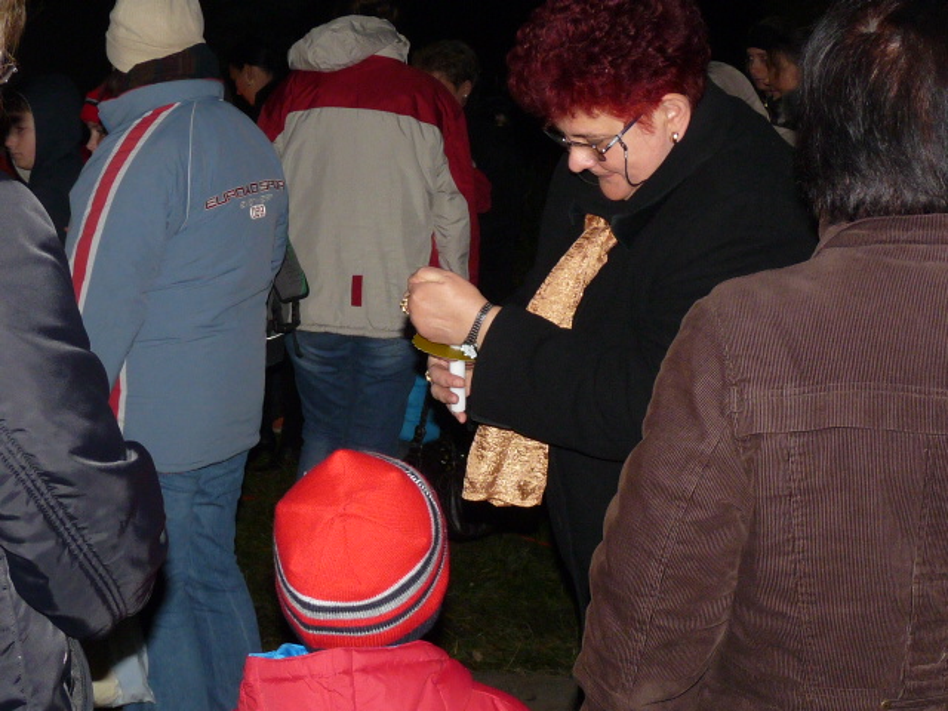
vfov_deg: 22.6
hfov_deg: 29.8
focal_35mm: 65
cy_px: 356
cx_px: 474
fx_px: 1780
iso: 200
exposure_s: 1/40
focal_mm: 6.5
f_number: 3
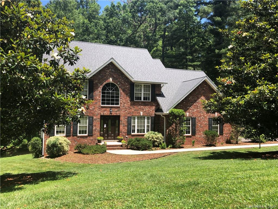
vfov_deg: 49.7
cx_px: 139
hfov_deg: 63.4
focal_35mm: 28
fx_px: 225
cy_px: 104
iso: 20
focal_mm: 3.99
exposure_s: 1/796
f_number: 1.8
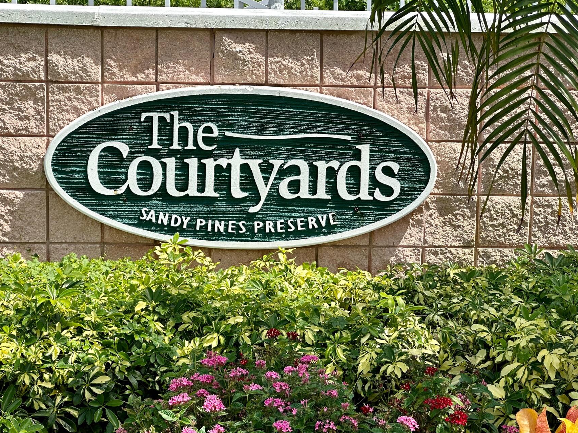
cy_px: 228
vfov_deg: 16.2
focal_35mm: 91
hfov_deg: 21.5
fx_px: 1519
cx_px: 274
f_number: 2.8
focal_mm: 9
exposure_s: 1/497
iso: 32
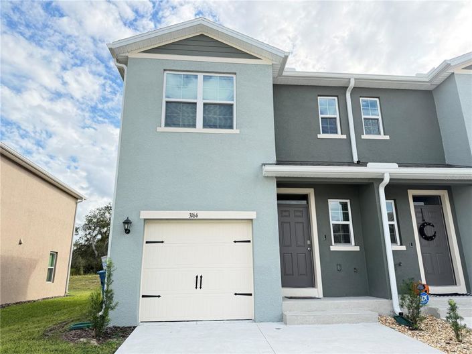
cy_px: 177
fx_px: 327
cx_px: 236
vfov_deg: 56.8
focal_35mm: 24
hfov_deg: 71.6
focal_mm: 6.76
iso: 100
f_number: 1.78
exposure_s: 1/1618
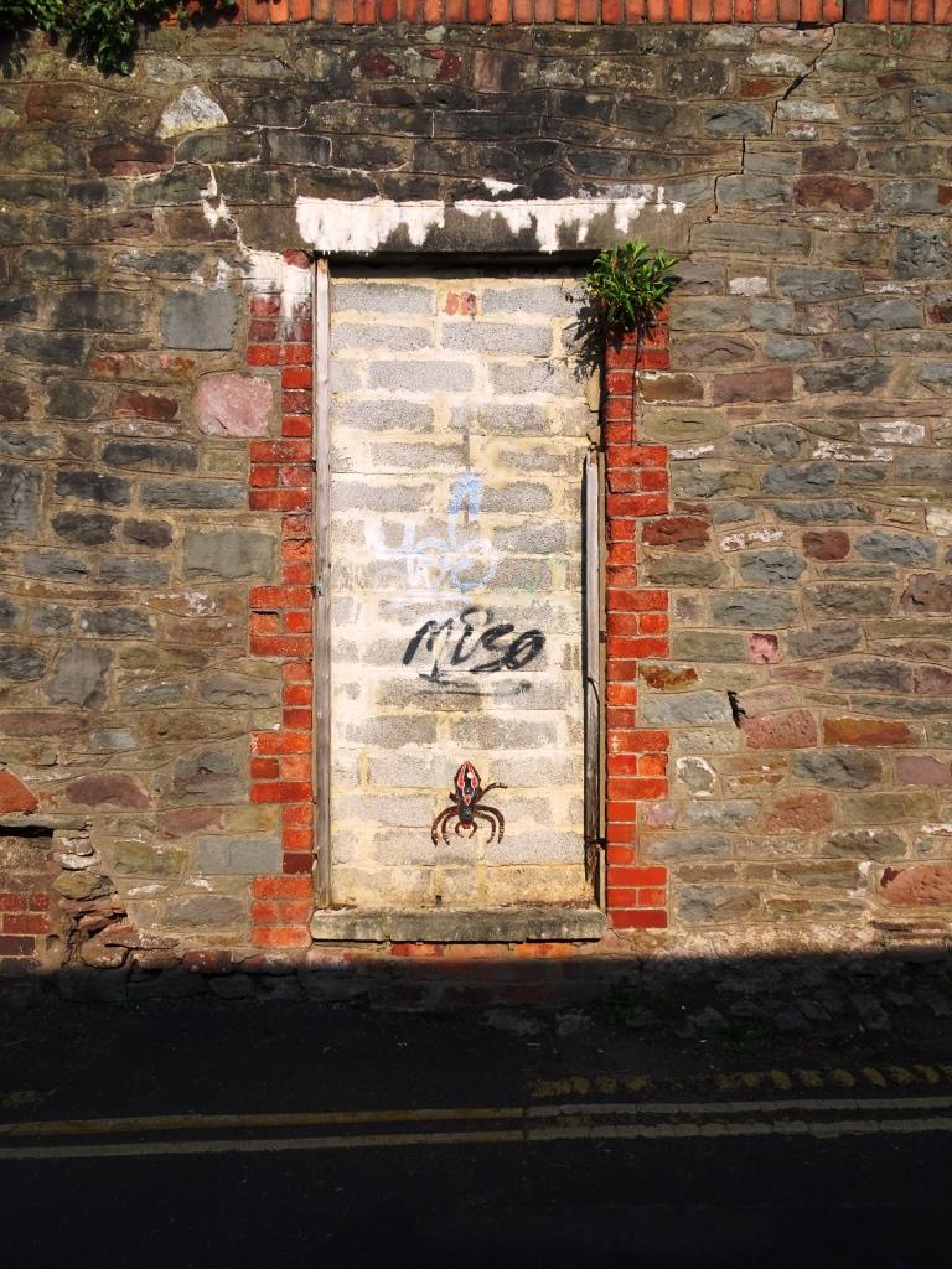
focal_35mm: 24
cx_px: 476
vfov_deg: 71.6
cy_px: 634
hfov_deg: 56.8
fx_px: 880
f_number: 4
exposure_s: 1/1000
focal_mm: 4.1
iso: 80
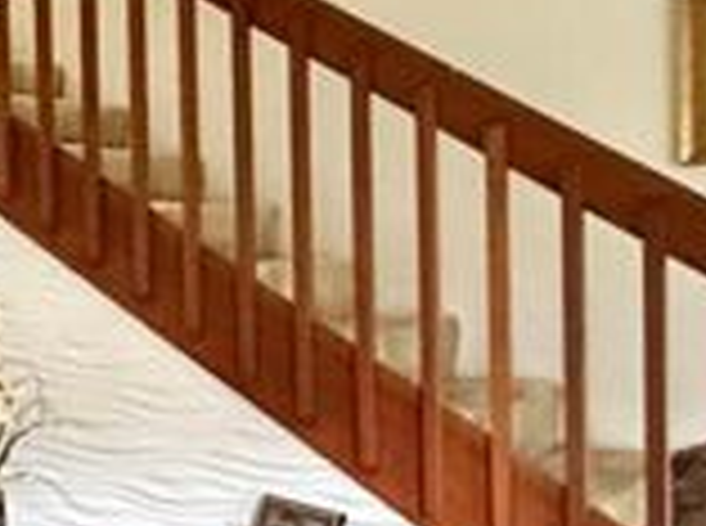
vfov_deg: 23.2
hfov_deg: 24.7
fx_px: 1282
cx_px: -317
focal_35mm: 63
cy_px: 270
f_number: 2.2
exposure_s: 1/60
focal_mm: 2.22
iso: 800
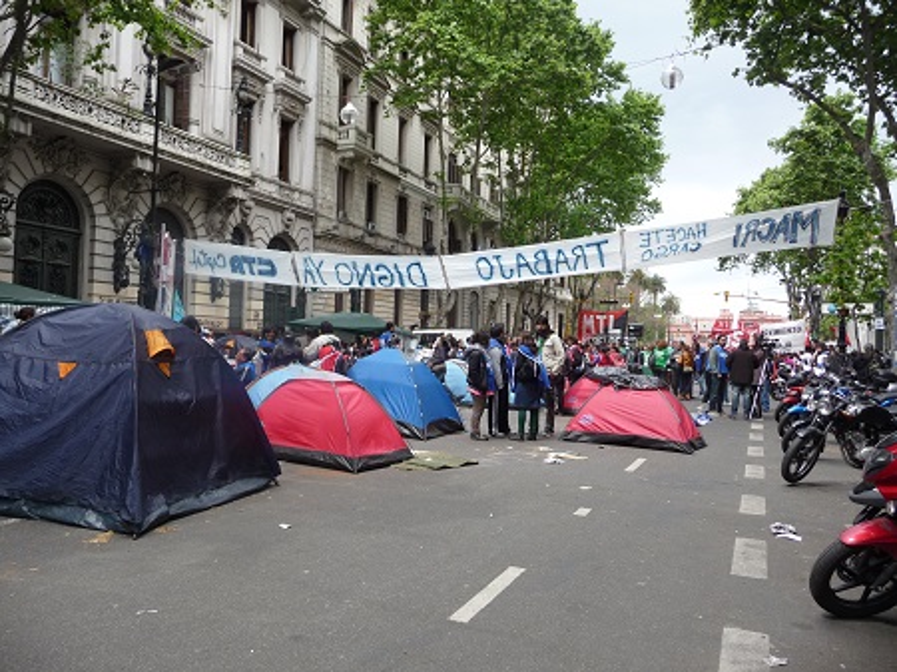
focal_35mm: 28
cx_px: 448
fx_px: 725
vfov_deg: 49.7
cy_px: 336
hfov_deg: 63.5
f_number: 3.3
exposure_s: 1/200
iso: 100
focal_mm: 4.7
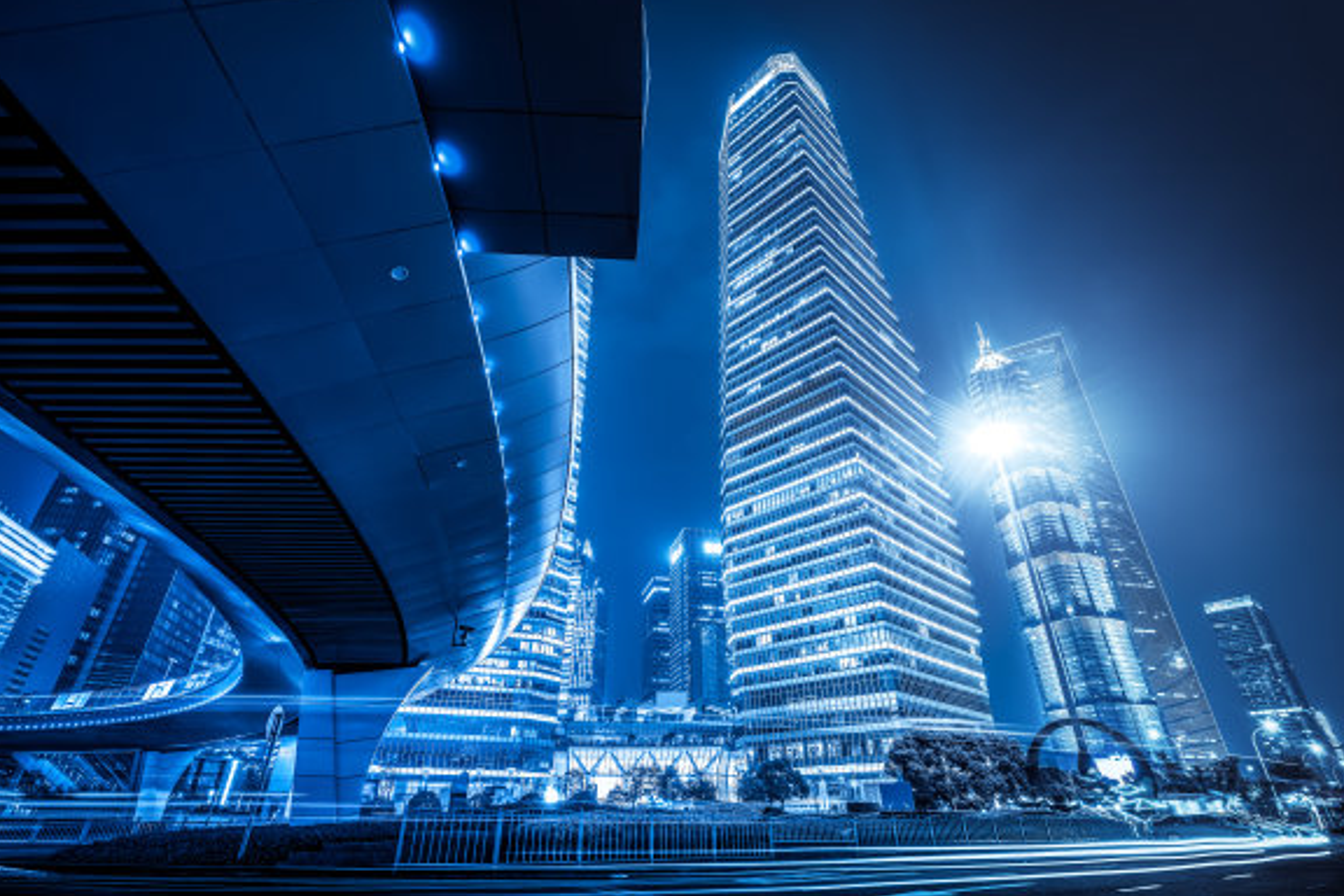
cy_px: 443
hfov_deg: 93.3
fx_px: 635
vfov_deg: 70.4
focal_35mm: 17
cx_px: 658
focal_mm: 16
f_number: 11
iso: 100
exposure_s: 10
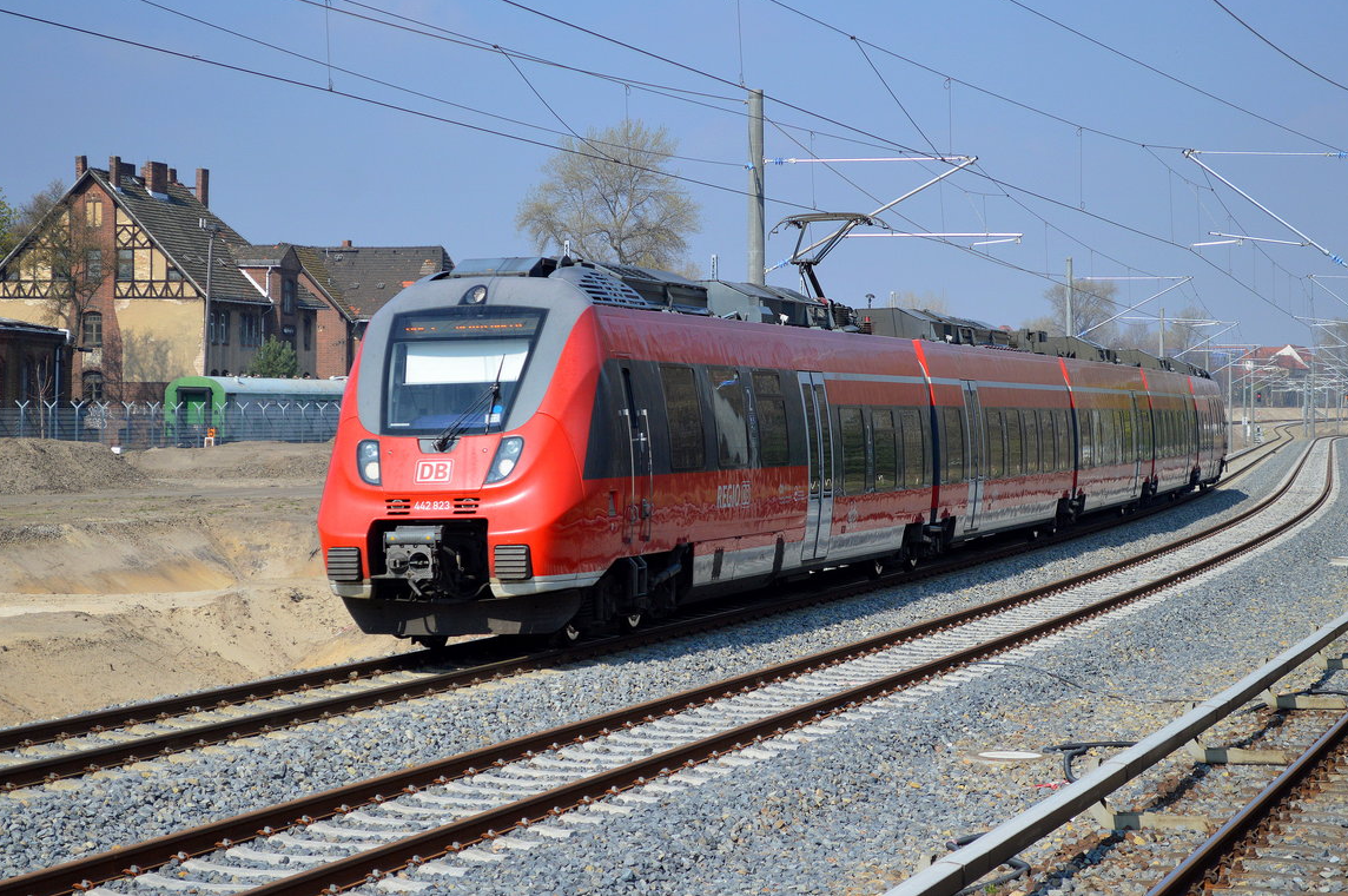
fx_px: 3236
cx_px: 676
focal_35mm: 87
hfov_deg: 23.5
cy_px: 427
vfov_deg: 15.8
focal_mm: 55
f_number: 5.6
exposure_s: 1/1600
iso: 400
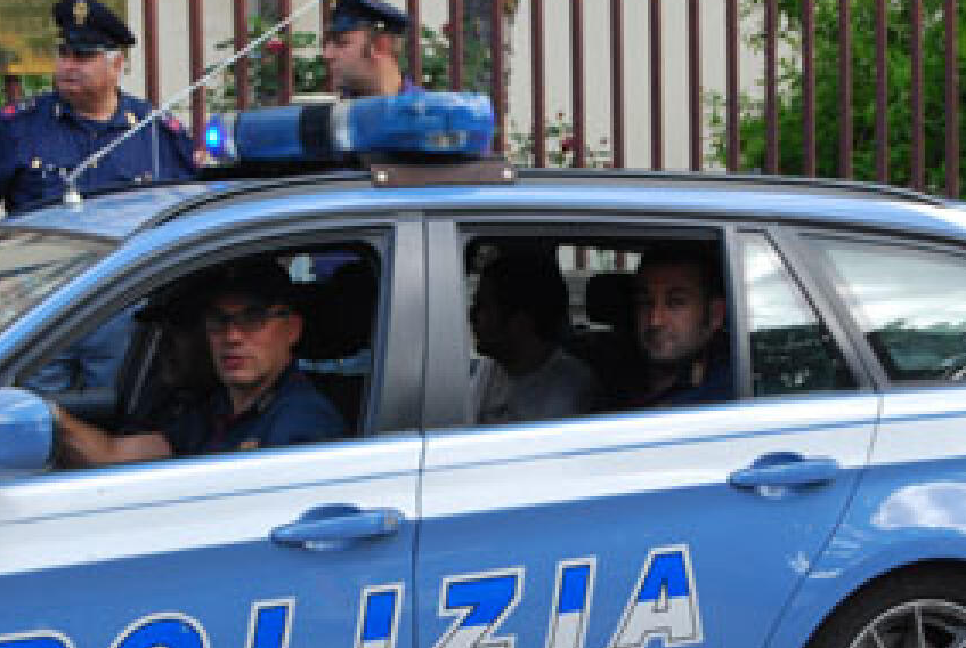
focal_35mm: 102
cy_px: 353
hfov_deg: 20.0
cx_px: 508
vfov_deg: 13.5
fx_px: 2742
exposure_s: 1/200
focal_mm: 48
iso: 400
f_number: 9
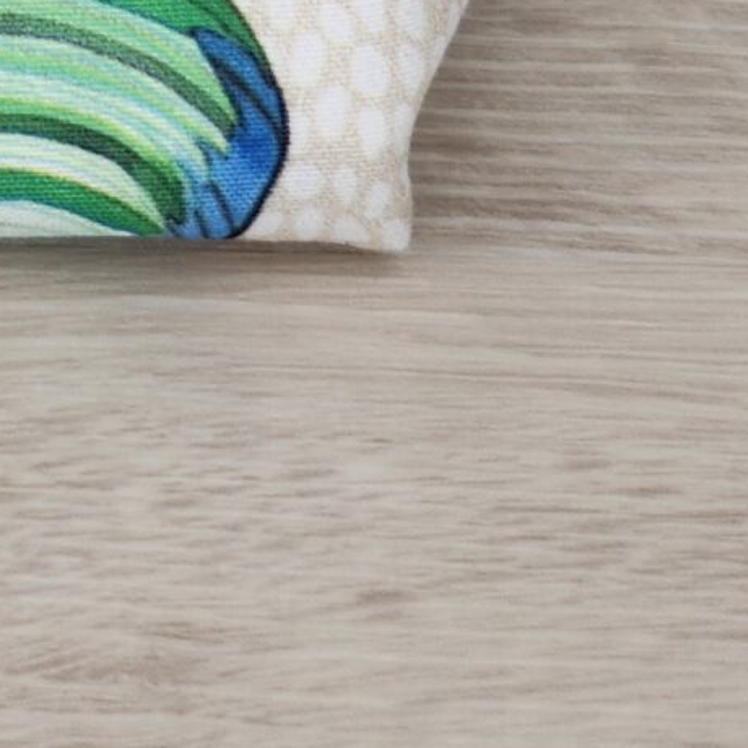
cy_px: -748
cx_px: -333
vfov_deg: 12.9
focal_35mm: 118
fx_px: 2885
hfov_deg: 14.0
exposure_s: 1/100
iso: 80
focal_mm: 5
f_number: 1.8
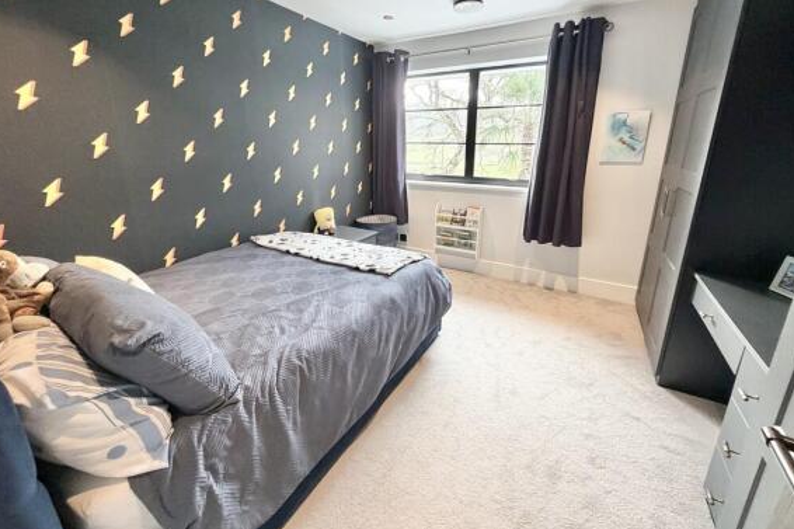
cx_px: 402
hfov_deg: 100.4
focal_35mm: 15
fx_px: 331
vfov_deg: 76.9
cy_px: 228
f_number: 2.2
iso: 200
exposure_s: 1/50
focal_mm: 2.22
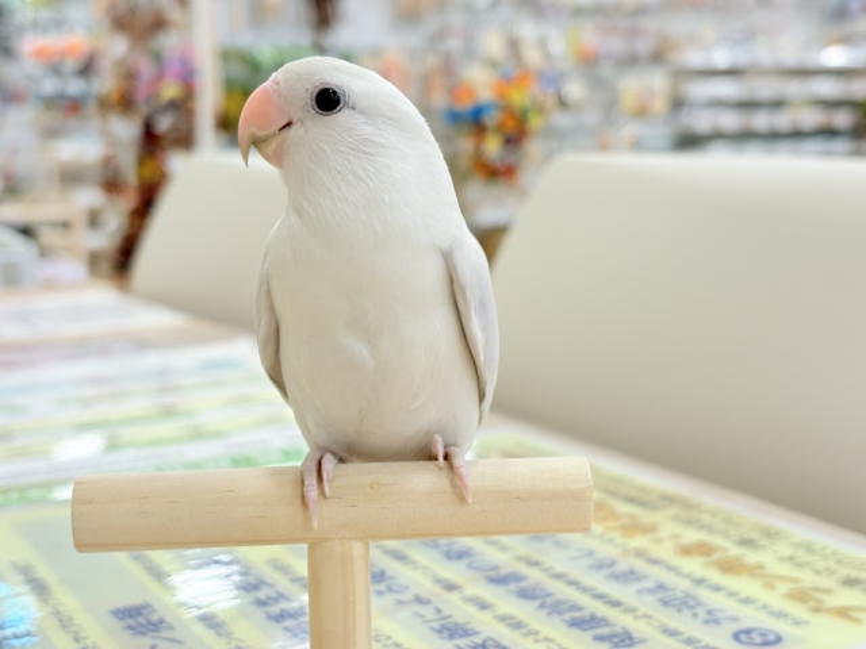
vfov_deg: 28.0
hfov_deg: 36.8
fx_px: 1301
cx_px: 433
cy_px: 324
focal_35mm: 52
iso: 80
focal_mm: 5.96
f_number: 1.6
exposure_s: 1/100
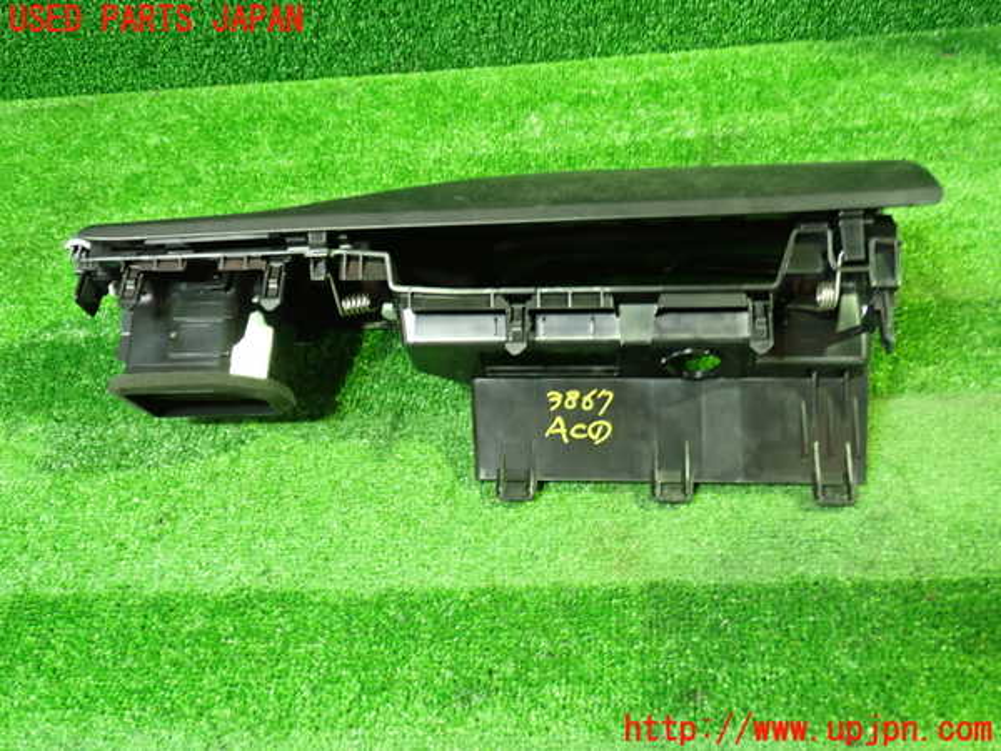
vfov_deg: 44.2
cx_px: 500
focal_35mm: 32
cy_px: 376
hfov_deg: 56.8
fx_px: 925
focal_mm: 5.79
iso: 800
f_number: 2.4
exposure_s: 1/25
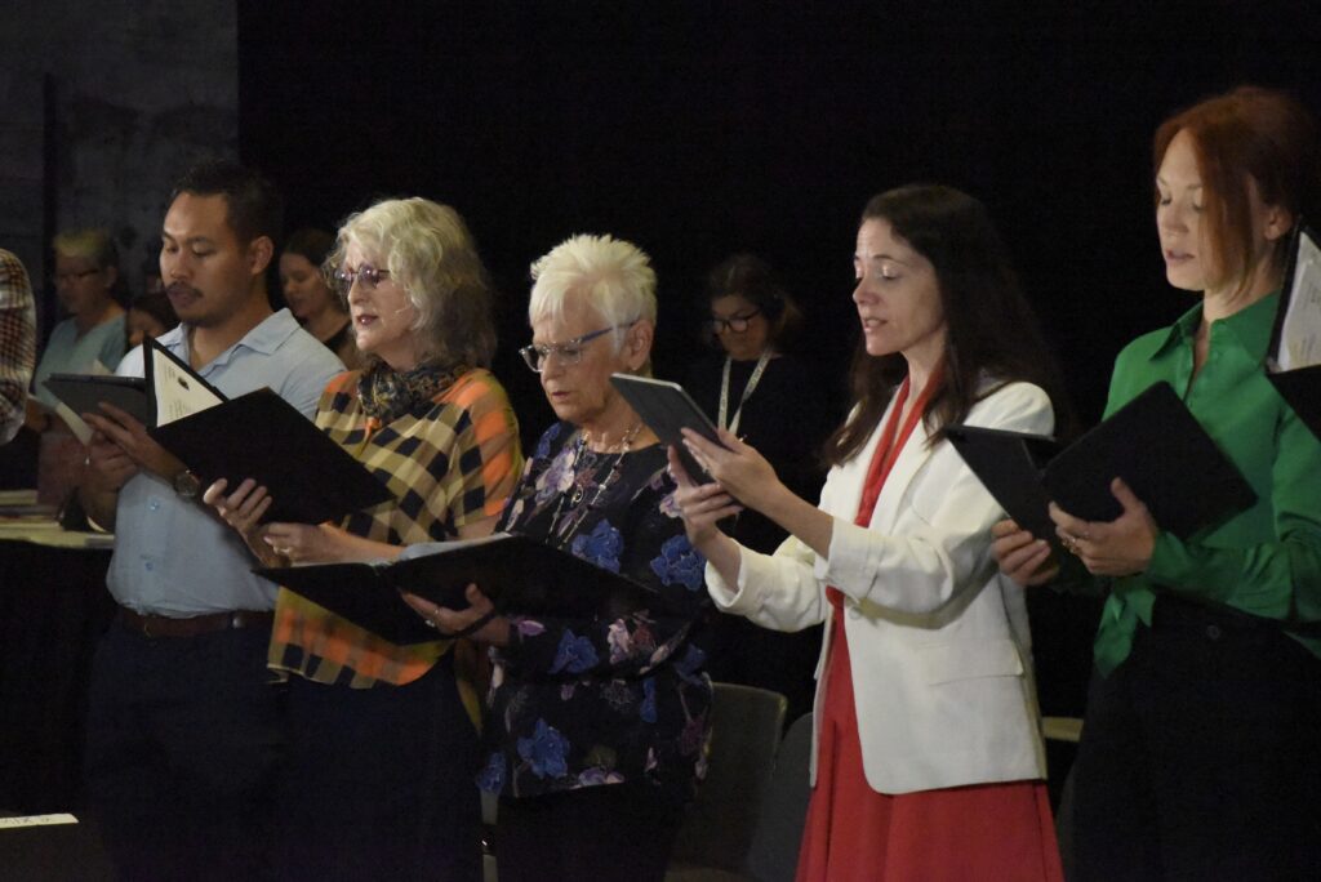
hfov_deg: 17.1
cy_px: 441
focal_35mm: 120
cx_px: 660
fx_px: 4406
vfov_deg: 11.4
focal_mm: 120
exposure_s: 1/320
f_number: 9
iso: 25600
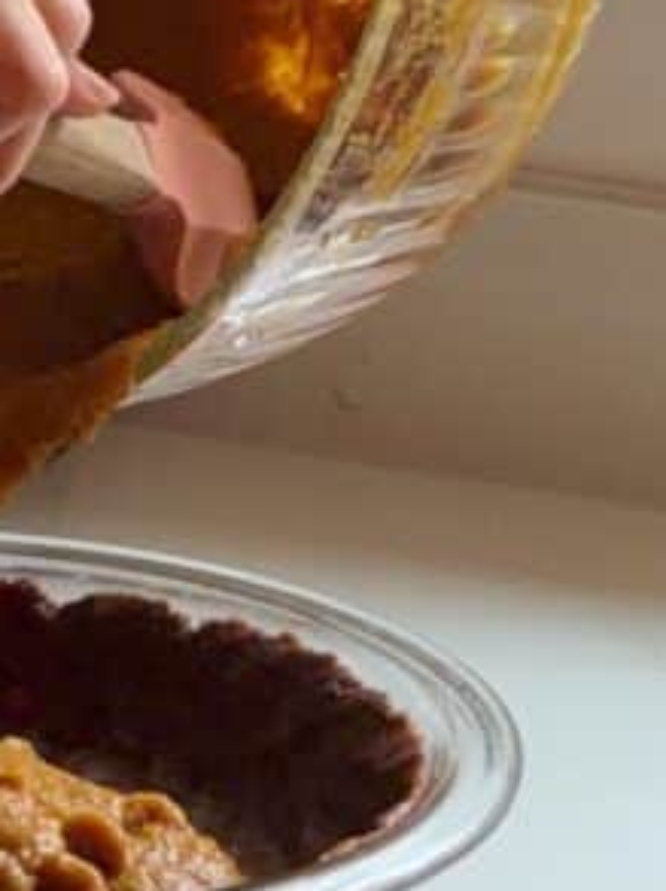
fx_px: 2160
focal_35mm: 84
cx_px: 192
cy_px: -97
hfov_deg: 17.5
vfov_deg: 22.0
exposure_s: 1/120
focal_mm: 6.76
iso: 160
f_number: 1.78
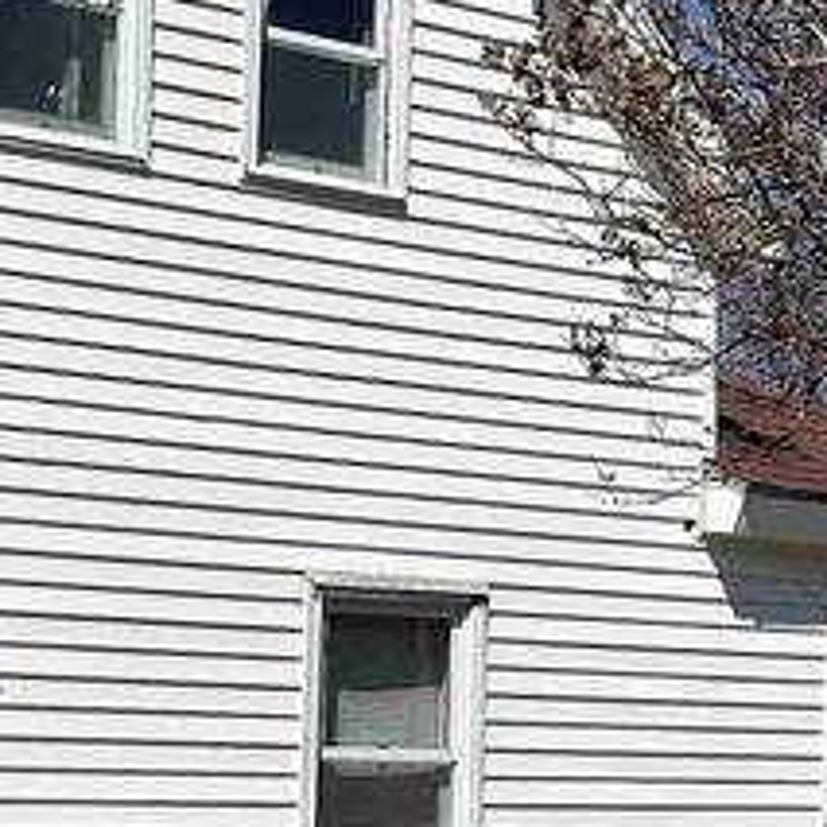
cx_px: 280
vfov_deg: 17.0
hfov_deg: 17.0
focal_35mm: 102
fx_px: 2757
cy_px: 547
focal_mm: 6.86
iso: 80
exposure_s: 1/10753
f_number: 1.78
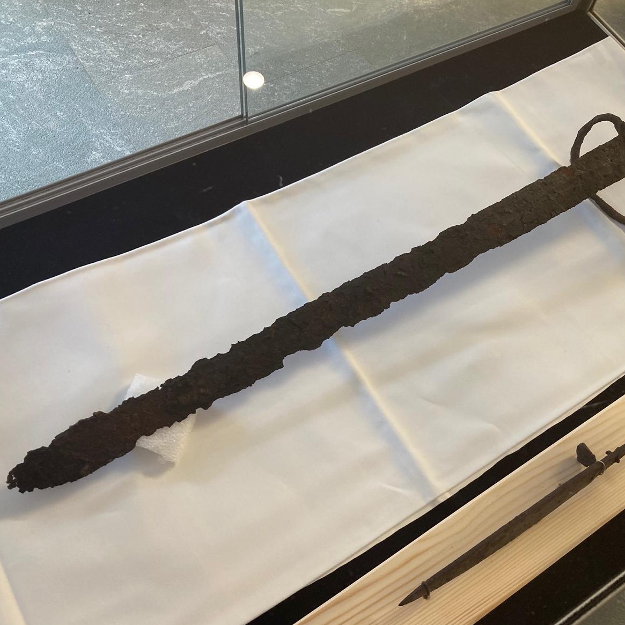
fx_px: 695
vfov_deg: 48.4
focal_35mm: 34
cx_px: 370
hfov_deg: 48.2
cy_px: 318
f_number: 1.8
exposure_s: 1/50
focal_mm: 3.99
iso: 64
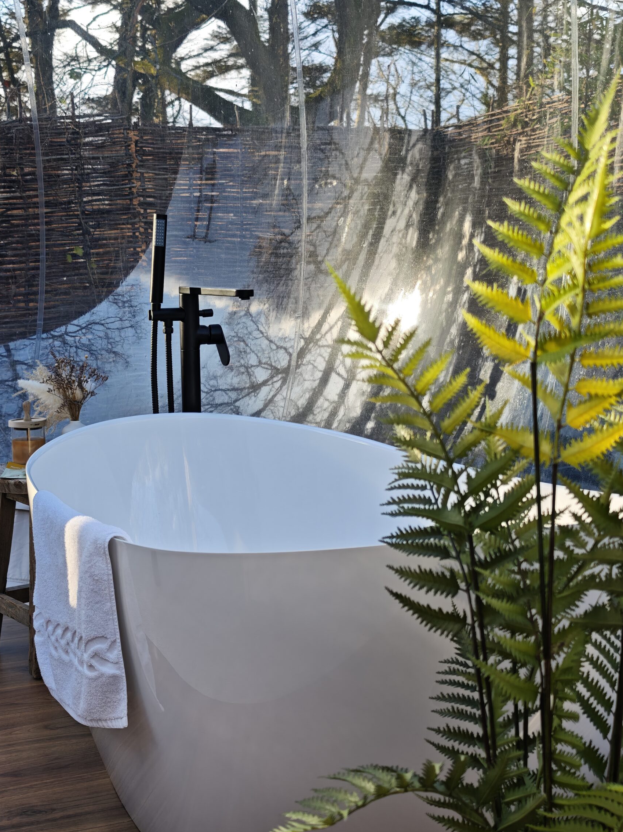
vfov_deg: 36.8
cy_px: 411
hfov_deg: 28.0
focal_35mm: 52
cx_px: 292
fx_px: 1248
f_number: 1.63
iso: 50
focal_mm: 8.72
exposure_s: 1/432
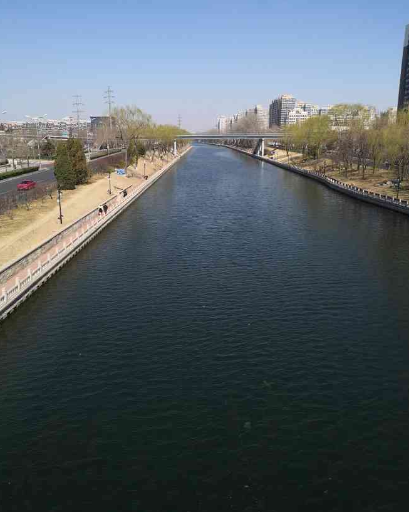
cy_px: 241
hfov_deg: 49.9
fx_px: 439
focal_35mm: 29
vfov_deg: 60.4
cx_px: 216
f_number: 1.8
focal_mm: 4.75
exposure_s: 1/2000
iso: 50
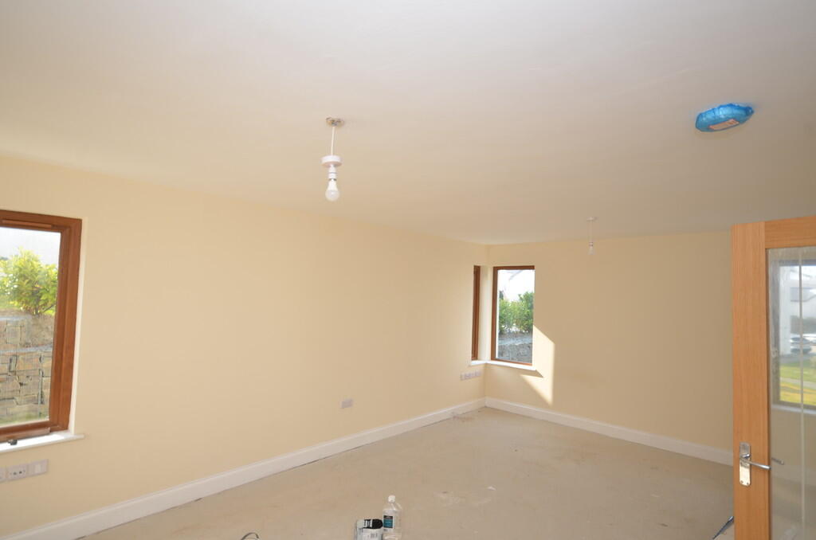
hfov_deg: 85.5
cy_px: 270
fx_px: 441
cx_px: 408
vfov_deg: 63.0
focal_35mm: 20
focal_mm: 13
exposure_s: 1/125
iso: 200
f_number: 5.6
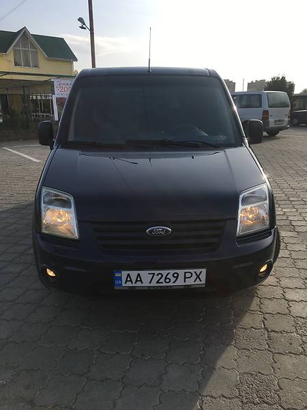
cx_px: 154
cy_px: 205
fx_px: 343
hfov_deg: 48.2
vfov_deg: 61.7
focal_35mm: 29
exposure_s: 1/950
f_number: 2.2
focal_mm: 4.2
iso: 25
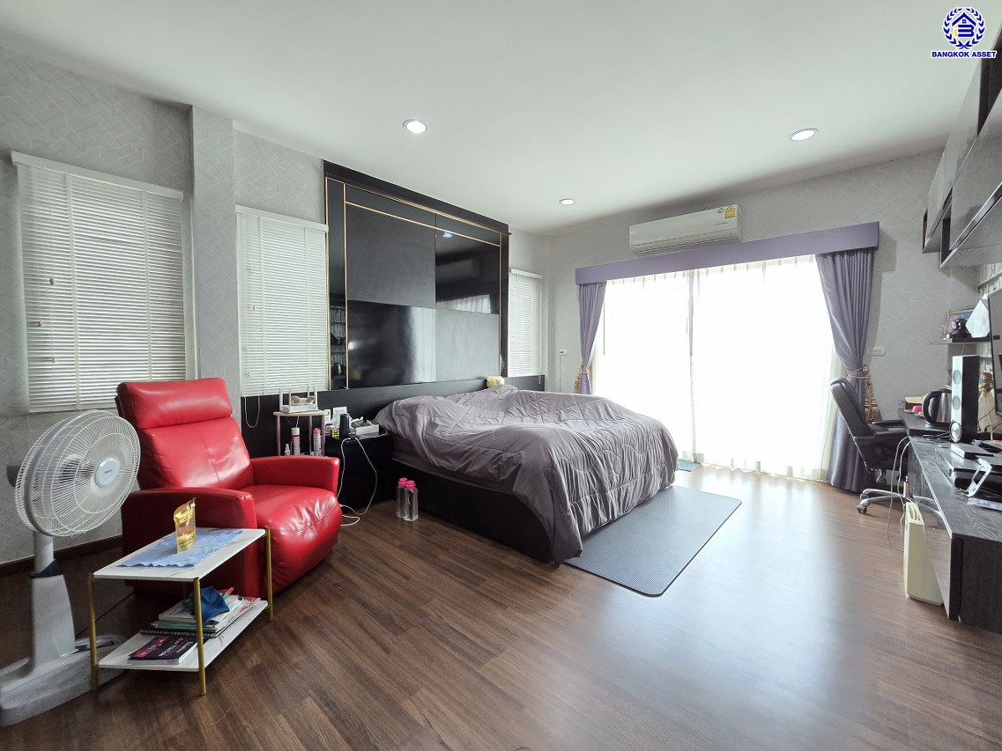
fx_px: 376
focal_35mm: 13
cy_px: 376
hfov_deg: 106.2
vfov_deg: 89.9
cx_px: 501
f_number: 2.2
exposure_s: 1/50
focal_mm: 2.2
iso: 80
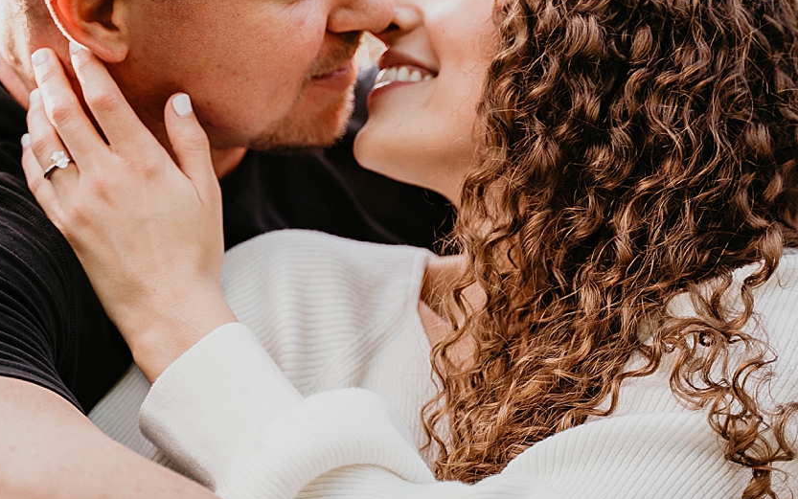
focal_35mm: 101
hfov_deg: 20.6
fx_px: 2197
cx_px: 365
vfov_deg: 12.9
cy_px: 121
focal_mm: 59
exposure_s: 1/250
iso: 320
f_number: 2.8
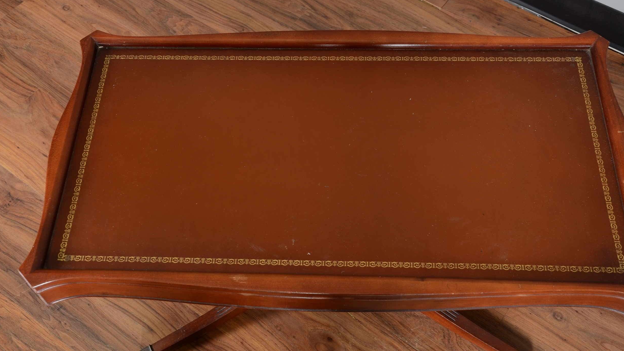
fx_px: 678
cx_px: 313
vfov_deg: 29.0
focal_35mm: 41
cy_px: 166
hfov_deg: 49.4
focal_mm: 26
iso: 250
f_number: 6.3
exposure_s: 1/100
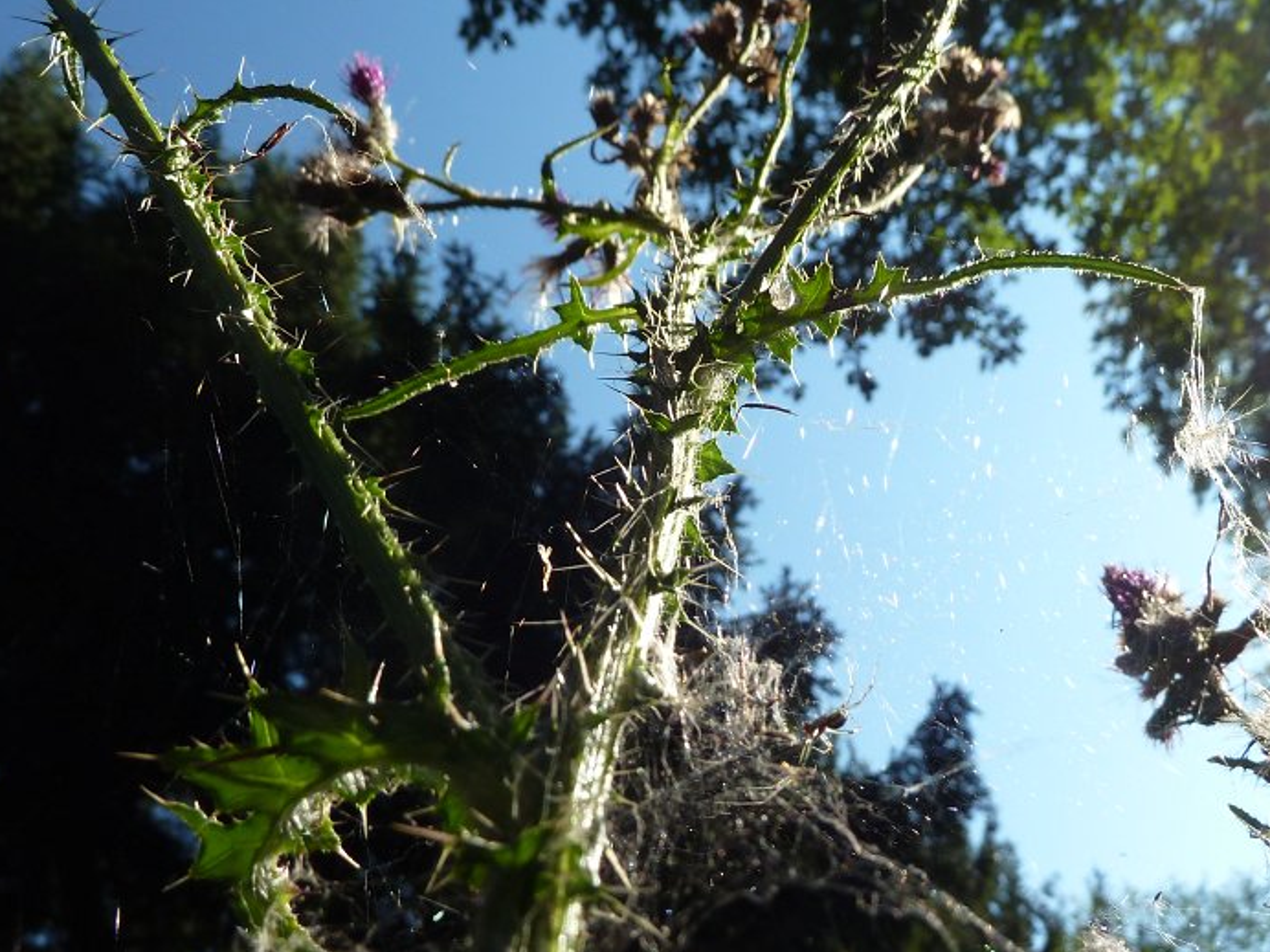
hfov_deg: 49.8
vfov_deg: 38.6
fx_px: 1357
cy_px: 556
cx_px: 774
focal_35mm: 37
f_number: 4
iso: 80
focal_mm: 4.1
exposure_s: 1/320
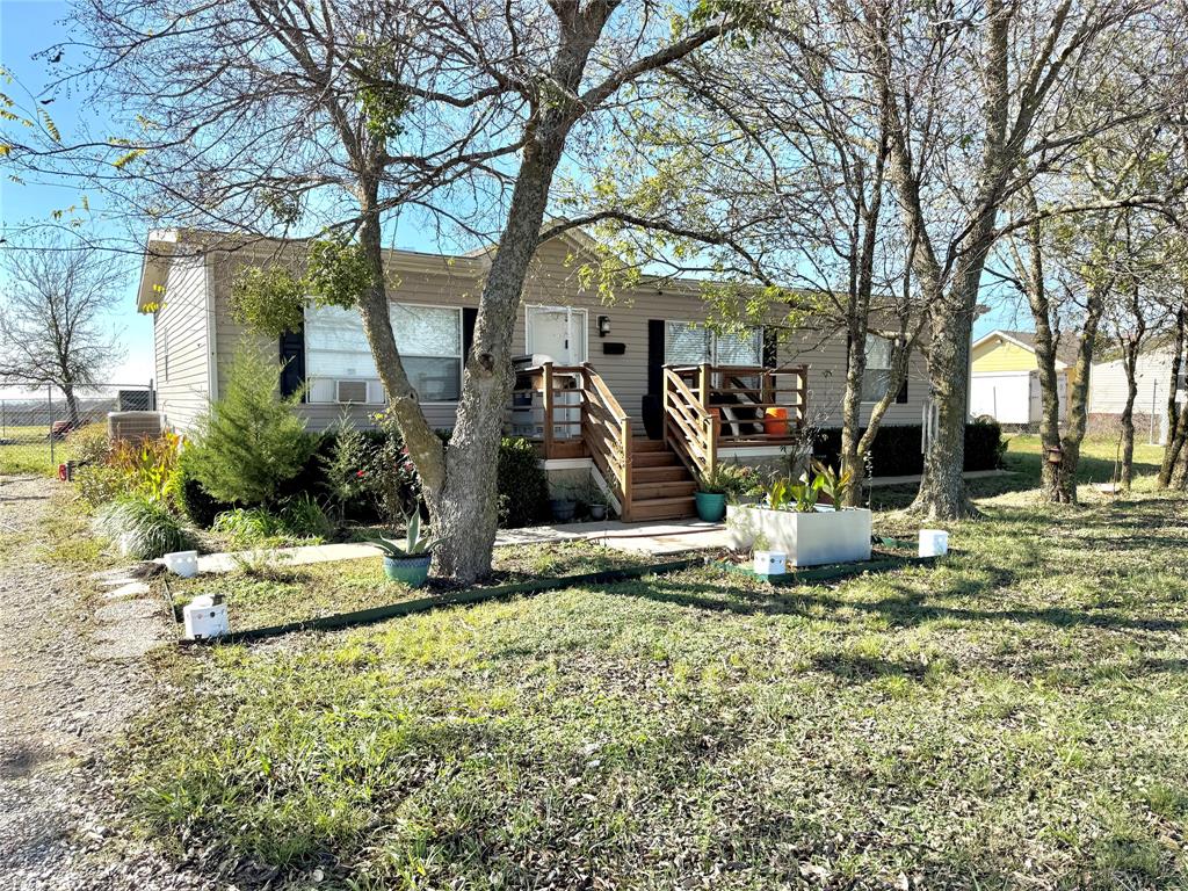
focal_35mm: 24
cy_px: 446
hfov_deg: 71.6
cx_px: 594
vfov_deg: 56.8
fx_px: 824
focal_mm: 6.76
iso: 80
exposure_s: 1/1923
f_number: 1.78
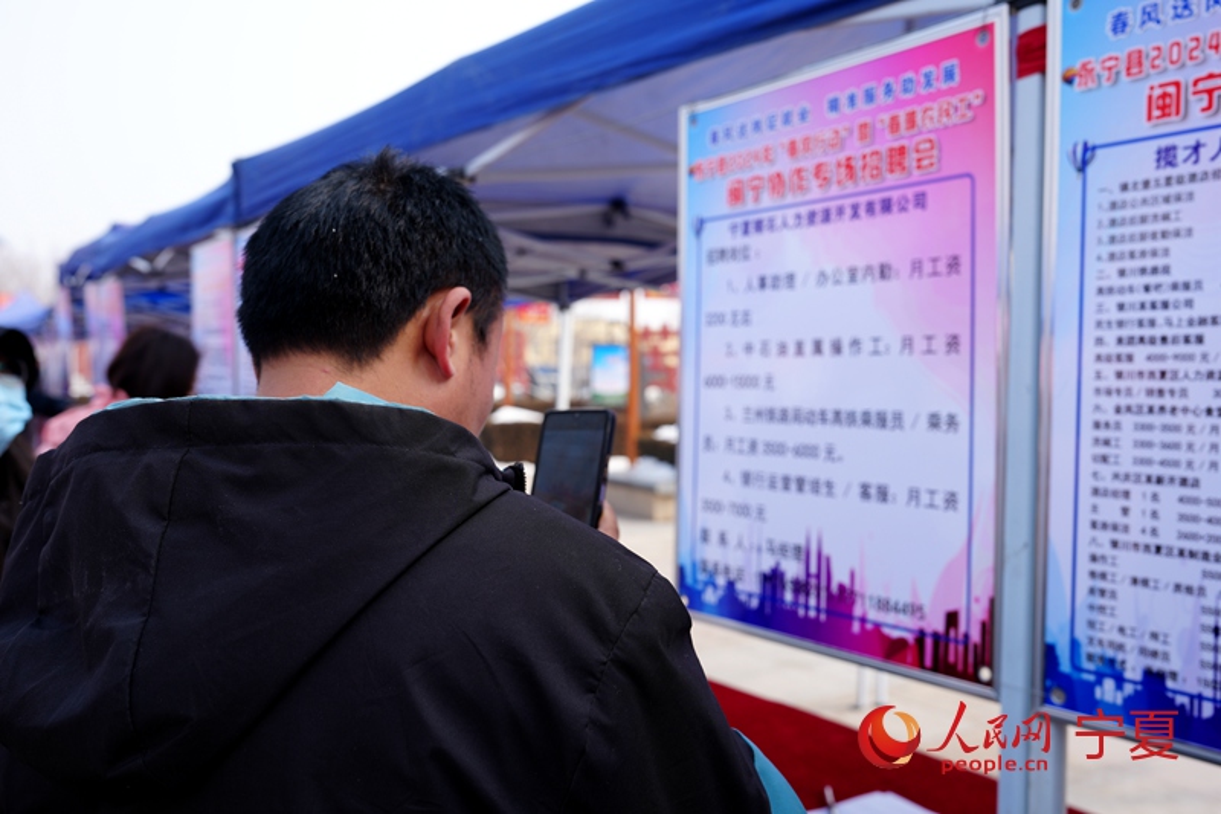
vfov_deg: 40.0
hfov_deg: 57.2
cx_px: 610
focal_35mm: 33
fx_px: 1119
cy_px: 407
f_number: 5
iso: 100
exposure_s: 1/250
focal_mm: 33
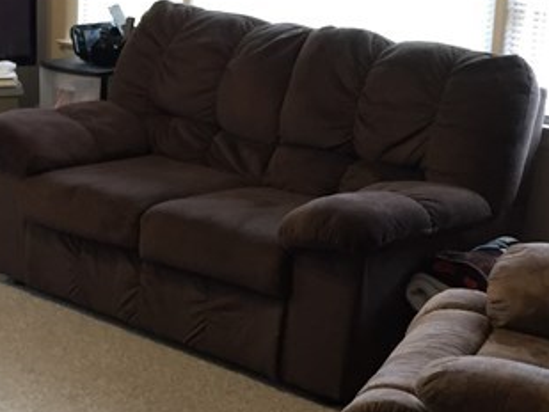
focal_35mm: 96
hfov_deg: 20.0
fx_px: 1523
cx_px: 41
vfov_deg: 15.4
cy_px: 201
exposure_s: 1/30
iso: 100
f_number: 2.2
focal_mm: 4.15
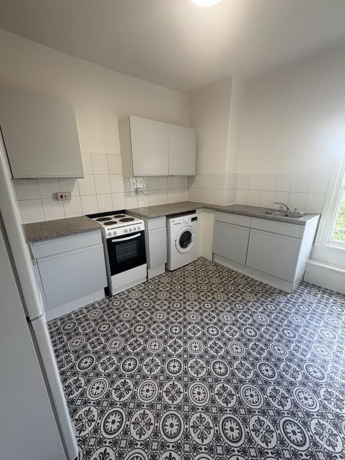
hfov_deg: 85.7
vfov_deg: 102.1
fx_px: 186
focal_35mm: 14
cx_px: 172
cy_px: 230
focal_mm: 2.22
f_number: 2.2
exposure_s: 1/99
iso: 200
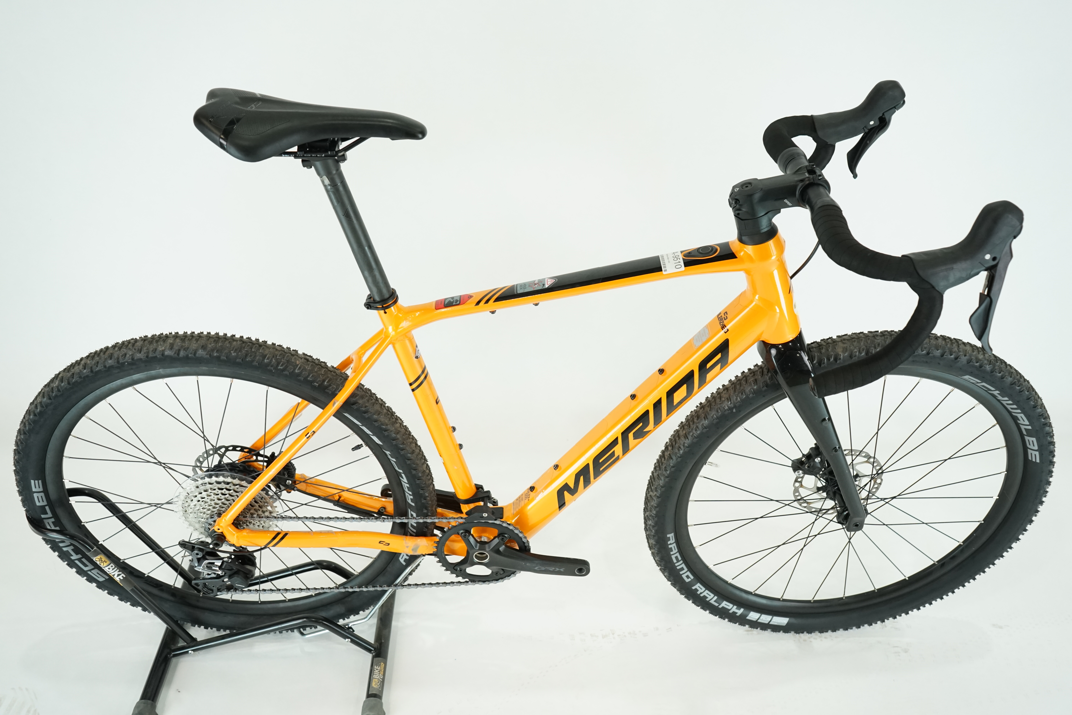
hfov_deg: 60.3
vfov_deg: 42.3
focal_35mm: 31
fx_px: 923
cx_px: 536
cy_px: 358
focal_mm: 31
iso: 1600
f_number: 5.6
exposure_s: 1/200
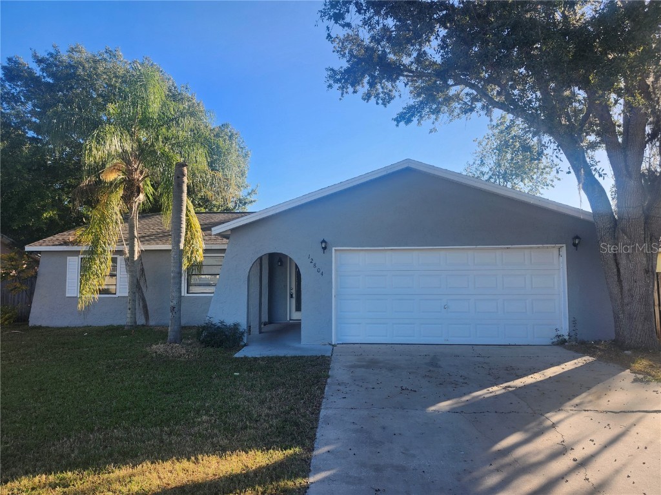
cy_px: 248
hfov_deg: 73.9
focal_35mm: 23
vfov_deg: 58.9
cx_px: 330
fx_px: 439
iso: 25
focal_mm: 5.54
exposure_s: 1/694
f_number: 1.8
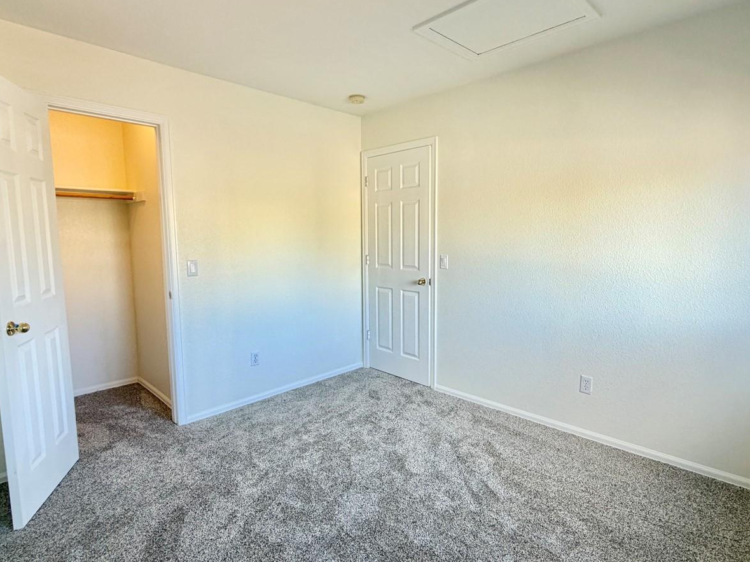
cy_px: 275
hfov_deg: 84.6
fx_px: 412
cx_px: 388
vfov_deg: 68.7
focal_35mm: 19
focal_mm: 2.22
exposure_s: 1/120
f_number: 2.2
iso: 160
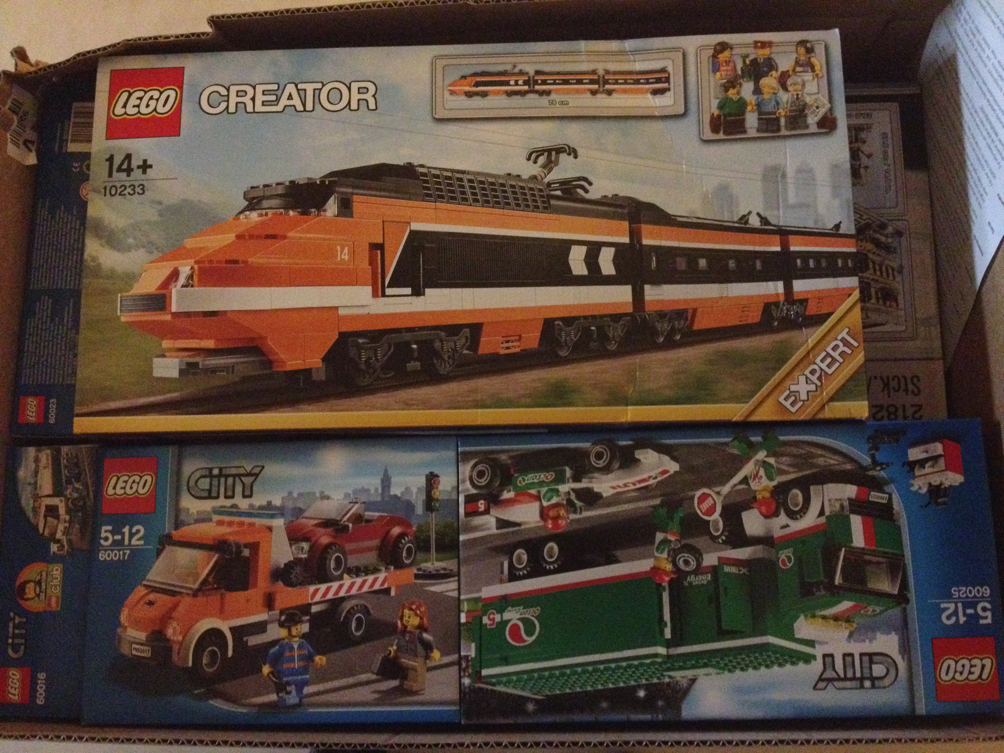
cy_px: 376
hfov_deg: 52.6
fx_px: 1015
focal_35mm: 35
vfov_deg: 40.7
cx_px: 502
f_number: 2.4
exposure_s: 1/15
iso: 800
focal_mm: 4.28
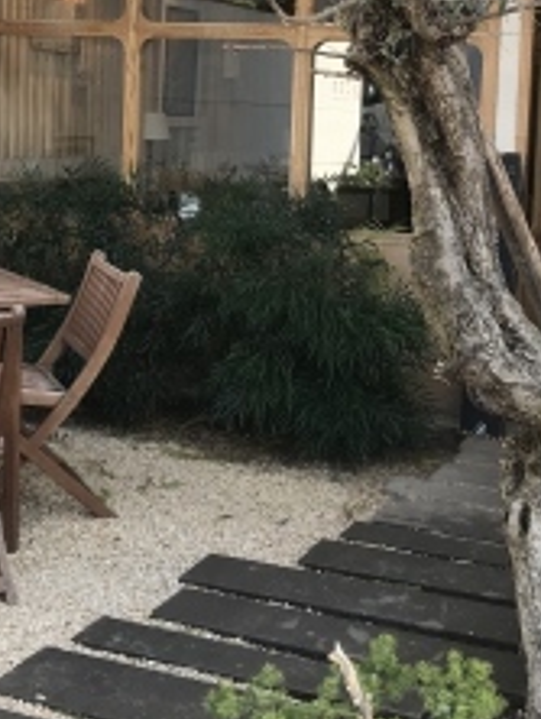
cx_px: 296
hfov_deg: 23.3
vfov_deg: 30.3
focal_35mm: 63
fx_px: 1310
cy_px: 201
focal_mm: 3.99
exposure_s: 1/364
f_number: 1.8
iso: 20
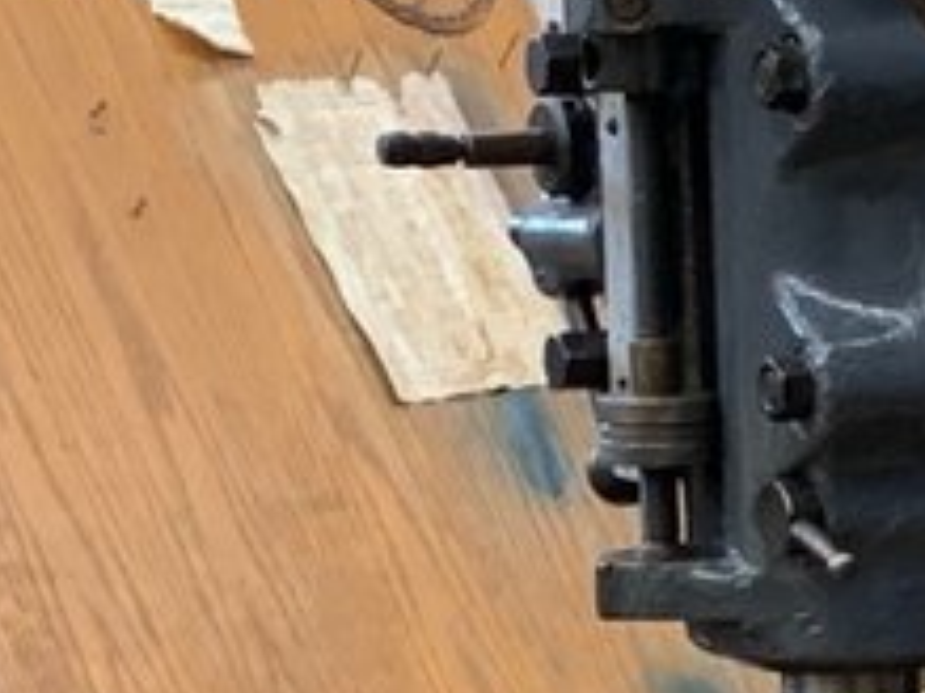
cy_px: 644
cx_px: 1388
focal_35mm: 180
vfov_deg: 8.2
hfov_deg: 10.6
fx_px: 4807
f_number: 1.8
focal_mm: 4.25
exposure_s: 1/60
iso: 200
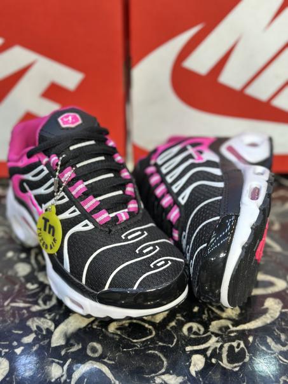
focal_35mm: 48
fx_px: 532
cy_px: 192
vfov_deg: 39.7
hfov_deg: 30.3
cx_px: 144
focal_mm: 6.86
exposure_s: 1/100
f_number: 1.78
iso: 80
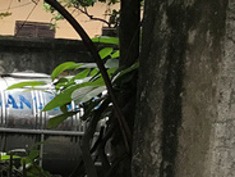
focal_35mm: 99
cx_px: -153
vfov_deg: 14.9
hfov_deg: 17.2
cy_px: 94
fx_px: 672
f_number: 1.8
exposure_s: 1/33
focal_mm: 3.99
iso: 40
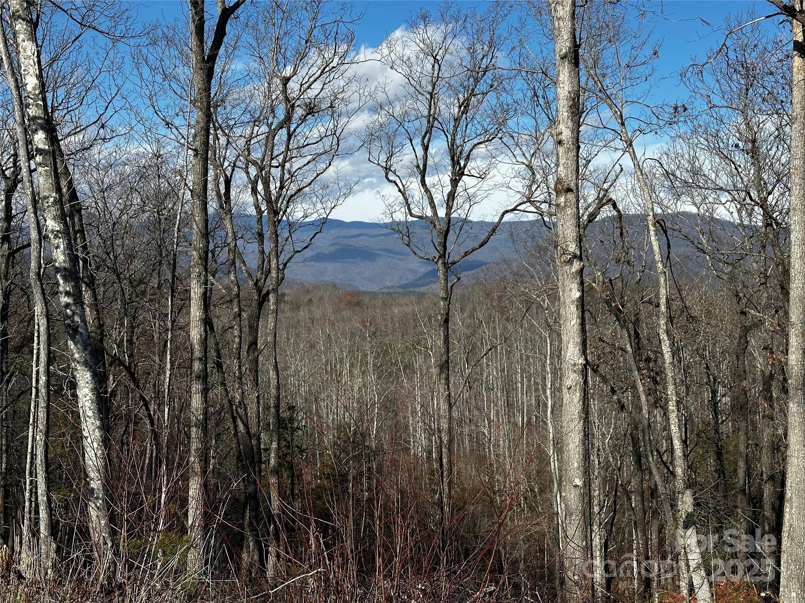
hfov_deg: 39.7
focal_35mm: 48
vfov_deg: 30.3
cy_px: 302
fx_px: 1116
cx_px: 402
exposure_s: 1/4016
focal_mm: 6.86
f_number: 1.78
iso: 64
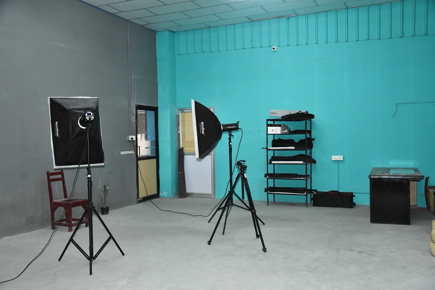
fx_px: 435
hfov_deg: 53.1
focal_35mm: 36
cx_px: 218
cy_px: 145
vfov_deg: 36.9
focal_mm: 24
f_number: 3.8
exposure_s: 1/80
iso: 1600
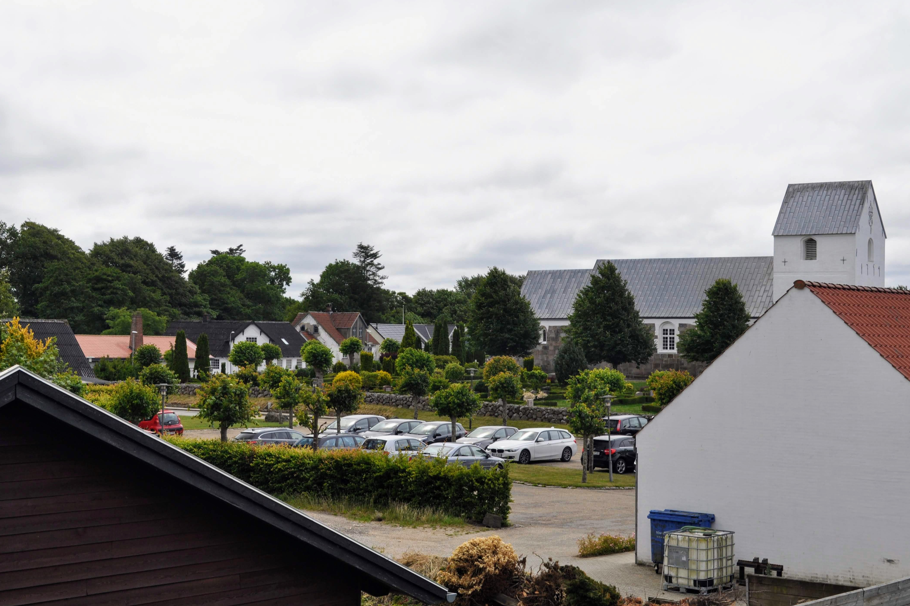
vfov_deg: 24.6
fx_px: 1390
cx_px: 462
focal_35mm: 55
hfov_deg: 36.2
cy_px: 299
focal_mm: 36
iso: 250
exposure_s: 1/125
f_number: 11
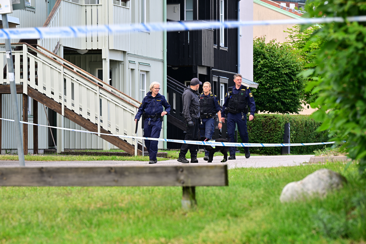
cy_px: 122
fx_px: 2033
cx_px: 183
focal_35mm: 200
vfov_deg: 6.9
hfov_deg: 10.3
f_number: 8
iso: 64
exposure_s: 1/30
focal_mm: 200
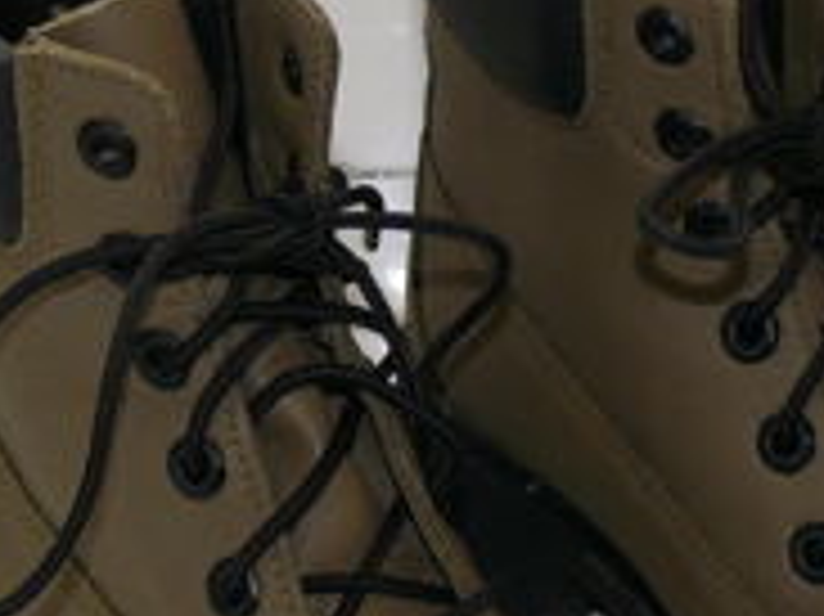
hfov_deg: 12.4
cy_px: 540
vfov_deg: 9.2
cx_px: 419
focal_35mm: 160
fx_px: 3806
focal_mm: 11
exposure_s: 1/30
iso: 100
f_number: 3.2
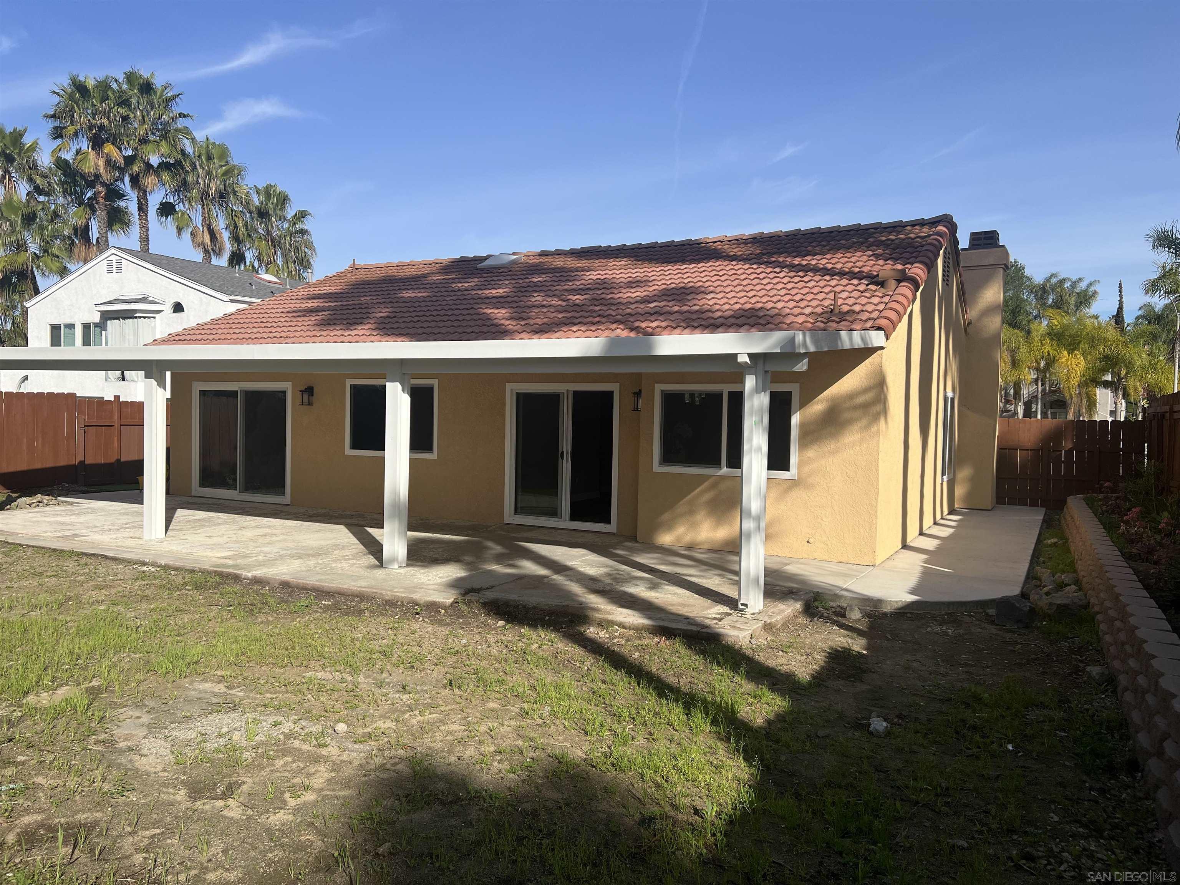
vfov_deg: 53.1
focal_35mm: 26
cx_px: 590
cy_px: 442
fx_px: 886
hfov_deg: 67.3
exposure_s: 1/5076
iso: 50
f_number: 1.5
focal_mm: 5.7
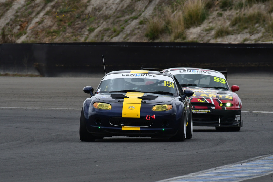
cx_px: 136
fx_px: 5689
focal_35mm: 750
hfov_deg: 2.7
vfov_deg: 1.8
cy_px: 91
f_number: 11
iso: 800
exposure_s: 1/640
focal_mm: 500
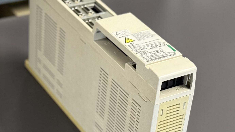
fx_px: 604
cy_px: 73
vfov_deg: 12.5
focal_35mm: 97
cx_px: 76
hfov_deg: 21.9
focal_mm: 6.76
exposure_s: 1/50
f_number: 1.78
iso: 250
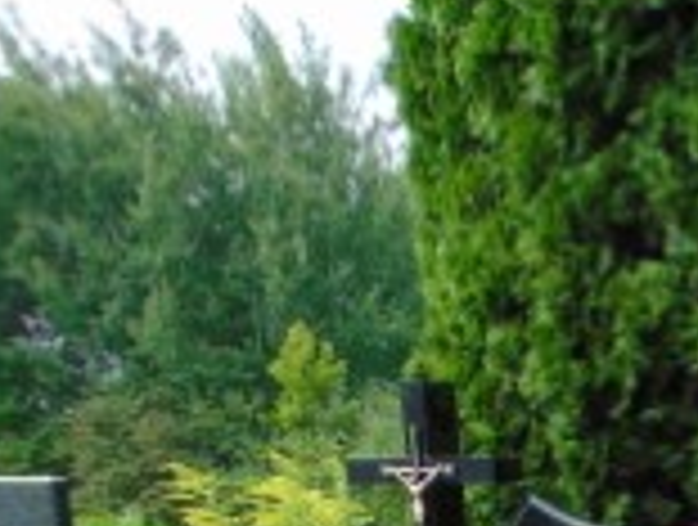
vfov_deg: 12.8
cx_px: 1166
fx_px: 2082
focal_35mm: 103
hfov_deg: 16.6
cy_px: 1016
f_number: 3
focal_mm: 4.5
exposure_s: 1/500
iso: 80
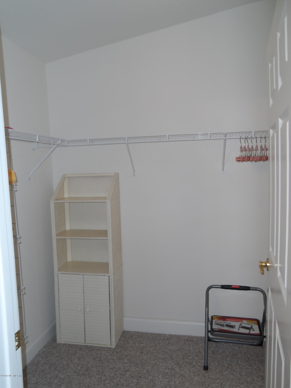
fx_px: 280
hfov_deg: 54.9
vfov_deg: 69.4
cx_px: 146
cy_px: 194
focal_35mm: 25
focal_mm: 4.5
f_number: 2.5
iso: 100
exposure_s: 1/30
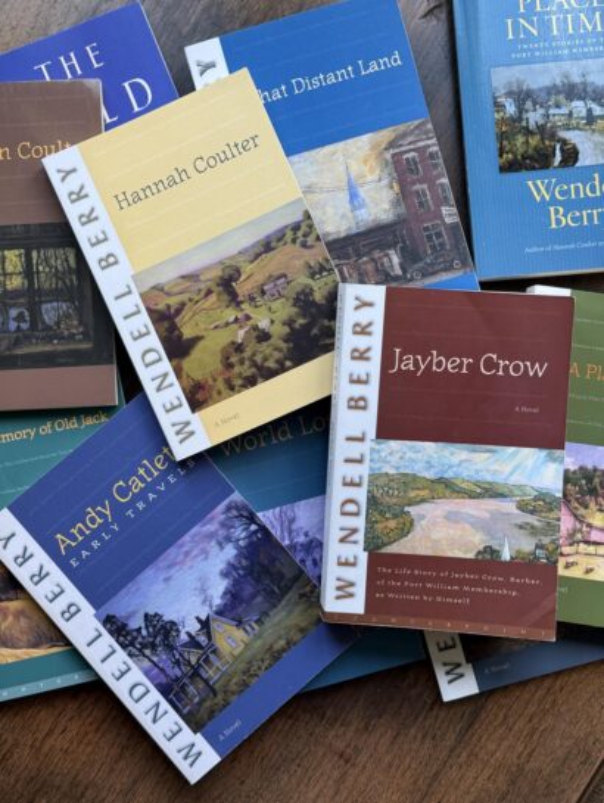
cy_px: 402
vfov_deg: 39.6
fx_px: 1115
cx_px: 302
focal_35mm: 48
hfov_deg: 30.3
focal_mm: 6.76
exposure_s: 1/194
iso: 50
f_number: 1.78
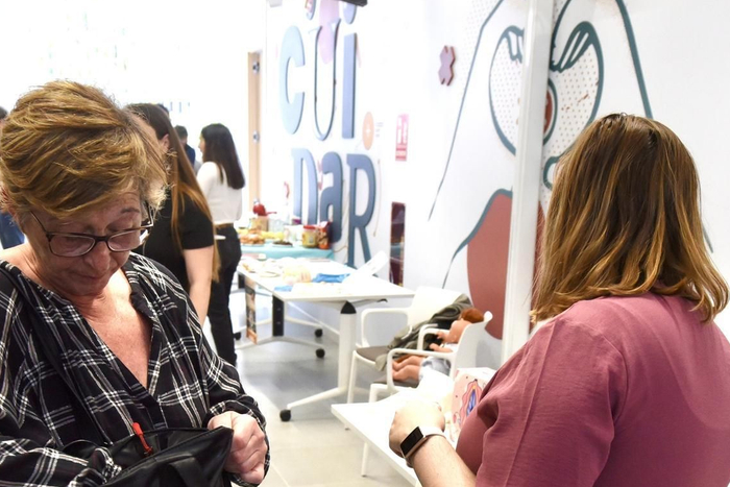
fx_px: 973
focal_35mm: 48
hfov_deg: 41.1
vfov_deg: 27.2
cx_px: 357
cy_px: 430
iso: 1400
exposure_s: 1/400
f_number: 4
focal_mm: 21
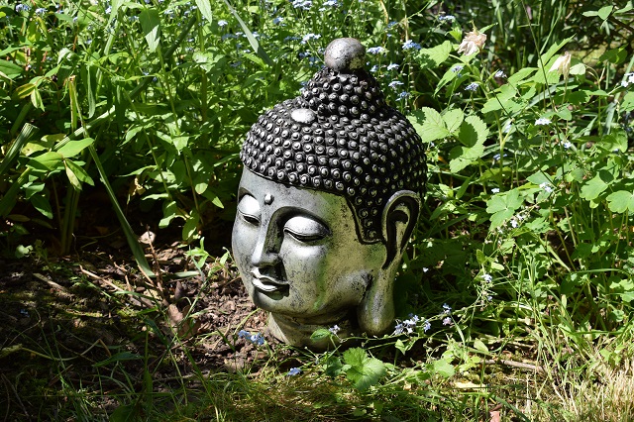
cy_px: 211
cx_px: 317
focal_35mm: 72
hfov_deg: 28.1
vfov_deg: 18.9
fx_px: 1267
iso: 200
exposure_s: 1/250
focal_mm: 48
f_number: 8
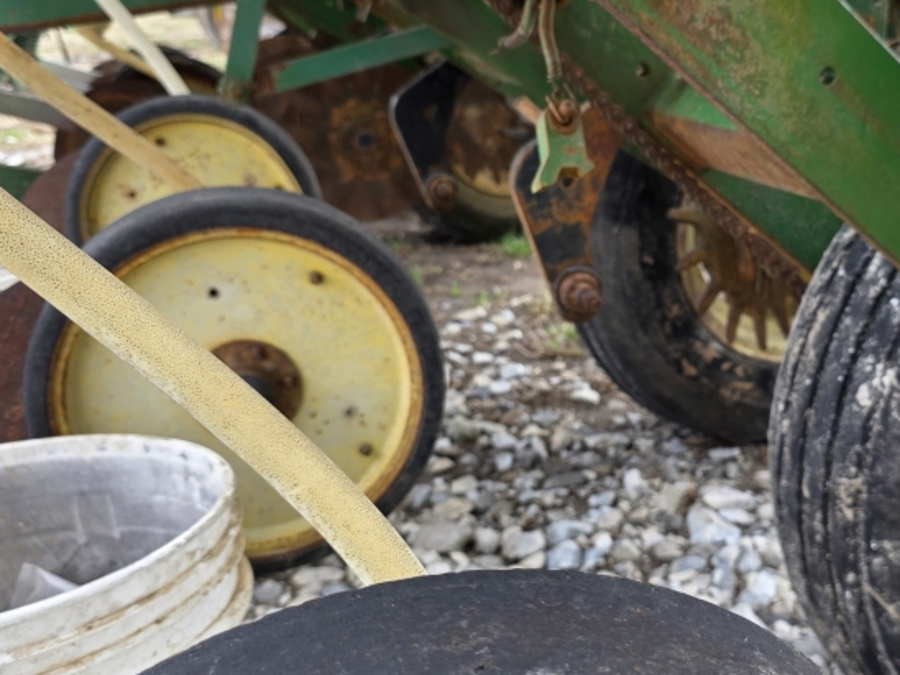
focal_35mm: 43
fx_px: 1118
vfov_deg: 33.6
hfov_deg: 42.8
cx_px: 644
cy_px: 355
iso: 32
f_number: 1.7
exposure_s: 1/180
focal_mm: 6.3
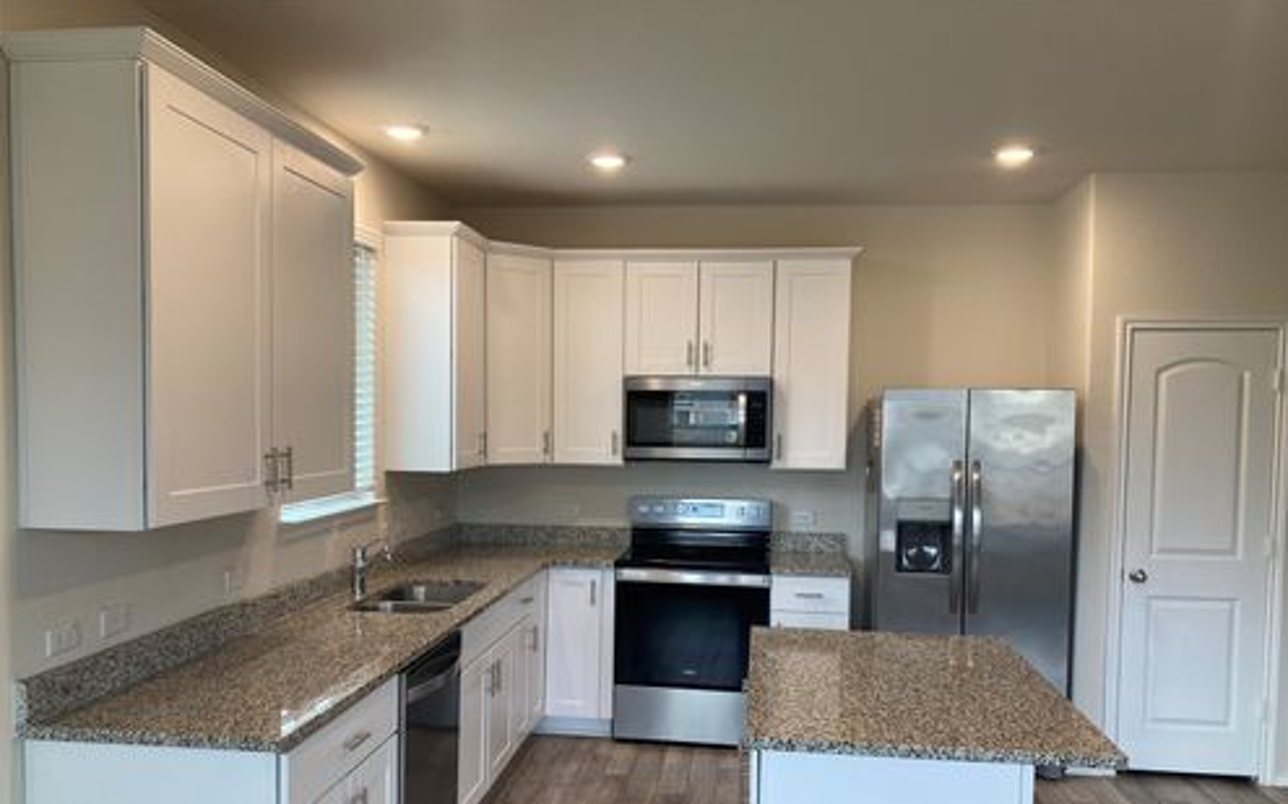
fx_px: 1053
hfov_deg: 62.9
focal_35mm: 30
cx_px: 643
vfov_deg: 41.6
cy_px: 477
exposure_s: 1/60
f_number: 1.8
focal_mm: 3.99
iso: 64
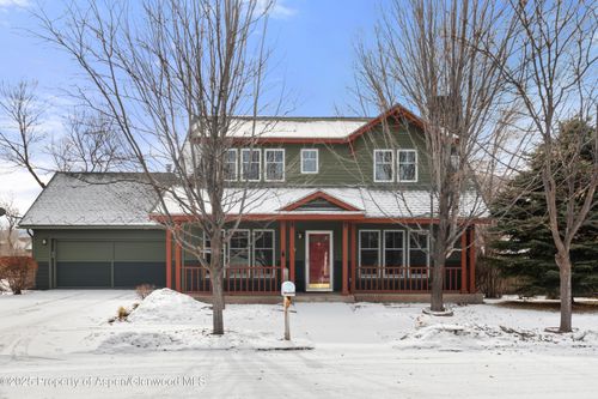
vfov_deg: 44.9
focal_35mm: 29
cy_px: 200
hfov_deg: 63.7
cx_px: 299
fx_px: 482
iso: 100
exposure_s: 1/60
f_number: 7.1
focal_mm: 29
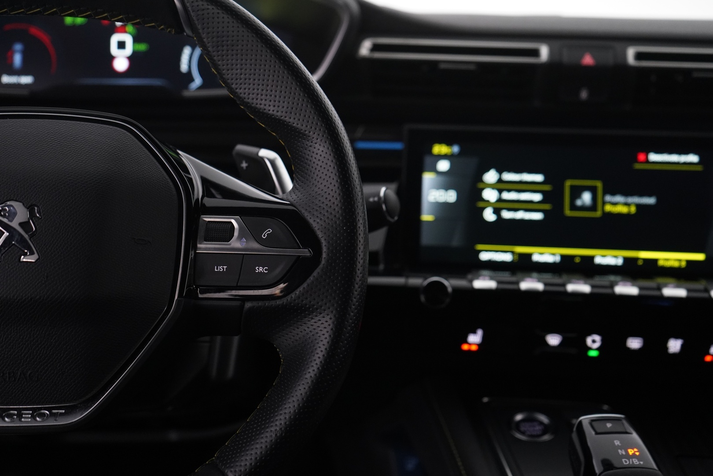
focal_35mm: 43
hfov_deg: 45.4
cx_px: 356
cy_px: 238
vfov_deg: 31.2
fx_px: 852
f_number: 4.5
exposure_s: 1/60
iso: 4000
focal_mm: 43
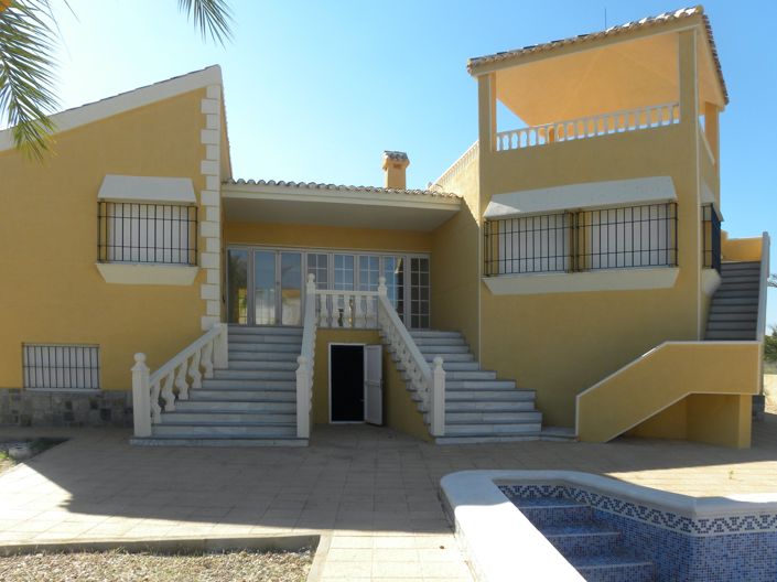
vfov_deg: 53.0
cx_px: 388
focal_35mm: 26
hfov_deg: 67.3
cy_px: 291
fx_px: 583
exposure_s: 1/217
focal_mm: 4.6
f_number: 5.6
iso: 64
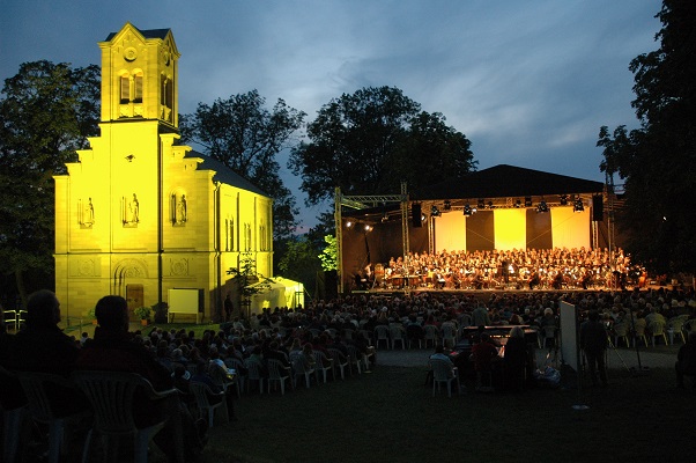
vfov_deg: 39.9
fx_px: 637
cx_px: 348
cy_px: 232
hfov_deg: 57.3
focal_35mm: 33
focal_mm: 22
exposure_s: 1/15
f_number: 3.8
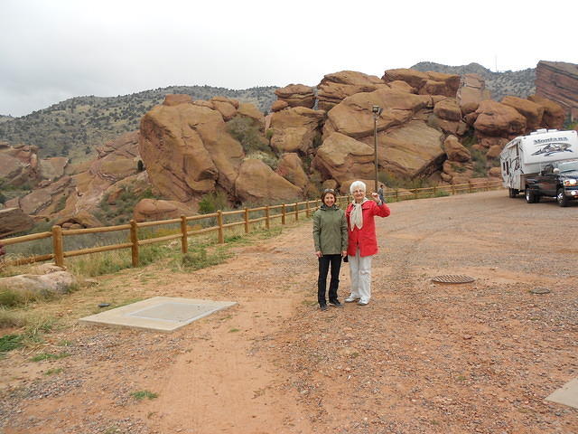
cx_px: 289
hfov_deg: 67.3
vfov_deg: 53.1
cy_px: 217
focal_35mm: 26
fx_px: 434
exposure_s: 1/200
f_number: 3.2
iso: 80
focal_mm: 4.6
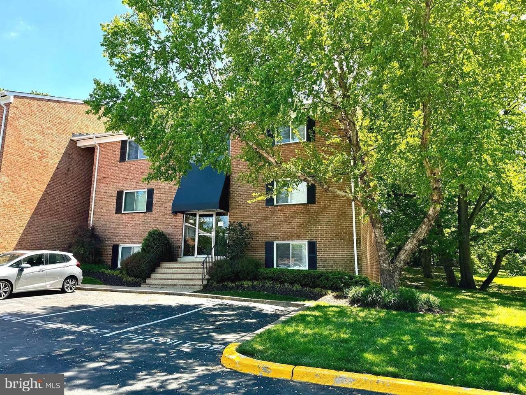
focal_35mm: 24
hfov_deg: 71.6
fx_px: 365
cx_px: 263
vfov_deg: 56.8
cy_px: 198
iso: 80
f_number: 1.78
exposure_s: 1/812
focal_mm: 6.76
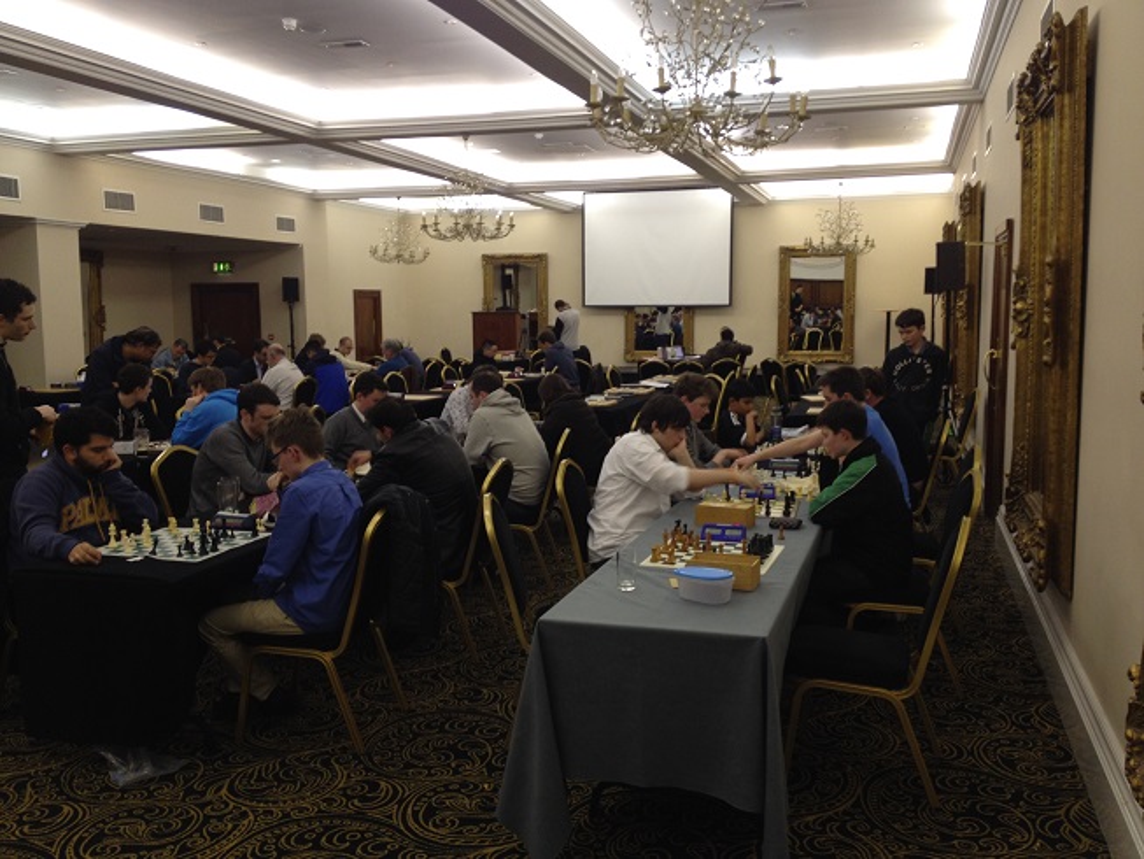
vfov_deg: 40.7
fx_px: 1157
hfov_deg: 52.6
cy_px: 430
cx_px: 572
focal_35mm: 35
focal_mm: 4.28
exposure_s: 1/20
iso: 64
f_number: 2.4
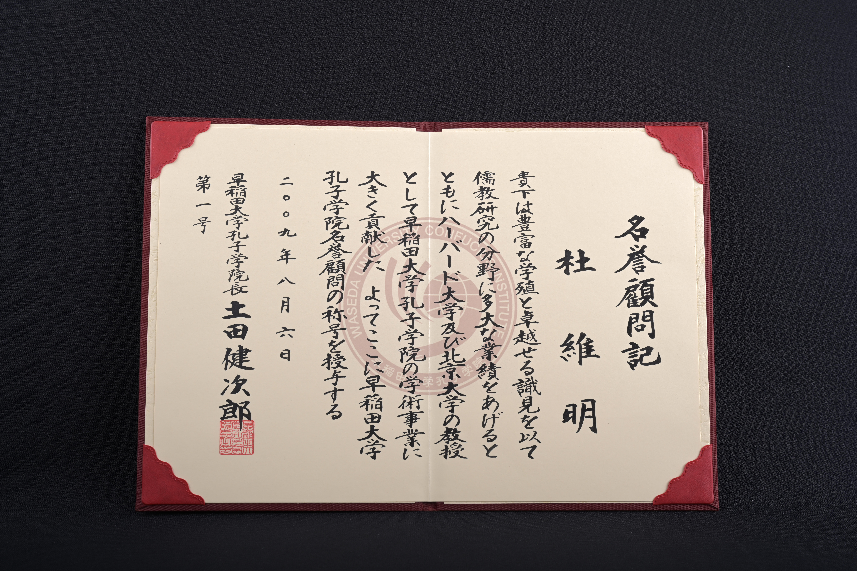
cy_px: 286
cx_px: 428
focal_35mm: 59
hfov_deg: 33.9
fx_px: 1404
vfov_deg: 23.0
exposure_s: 1/200
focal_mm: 59
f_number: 10
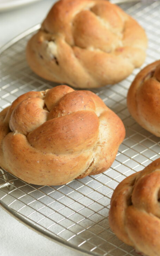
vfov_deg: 9.4
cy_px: 82
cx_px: 42
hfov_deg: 5.9
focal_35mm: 224
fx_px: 1562
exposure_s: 1/2
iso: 200
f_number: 7.1
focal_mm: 105
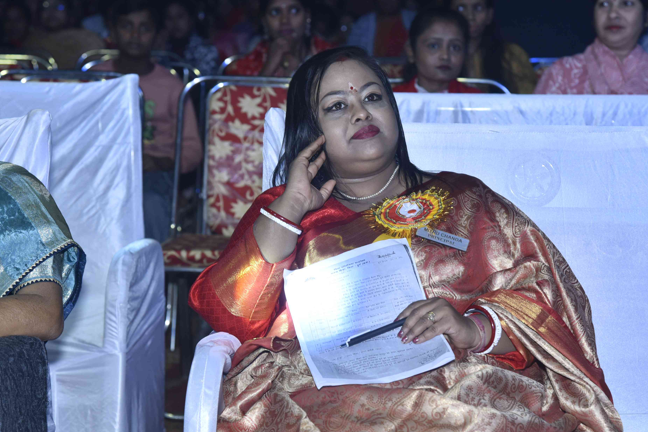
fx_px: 1800
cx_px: 350
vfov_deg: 13.7
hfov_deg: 20.4
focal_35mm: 100
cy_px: 246
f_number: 5
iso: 500
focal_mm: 82
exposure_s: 1/125
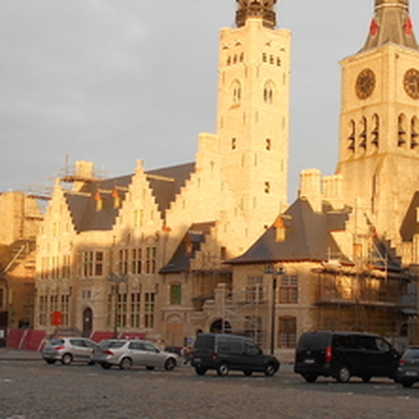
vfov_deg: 27.6
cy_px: 268
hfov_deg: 27.4
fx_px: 849
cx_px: 306
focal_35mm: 62
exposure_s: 1/125
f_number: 3.2
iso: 80
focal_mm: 4.6
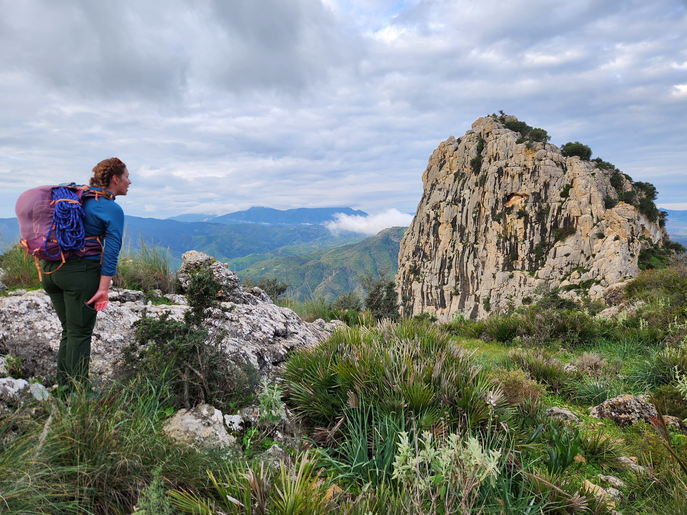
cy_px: 258
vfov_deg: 58.9
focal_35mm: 23
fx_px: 456
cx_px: 344
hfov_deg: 73.9
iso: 20
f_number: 1.8
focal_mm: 5.4
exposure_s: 1/414
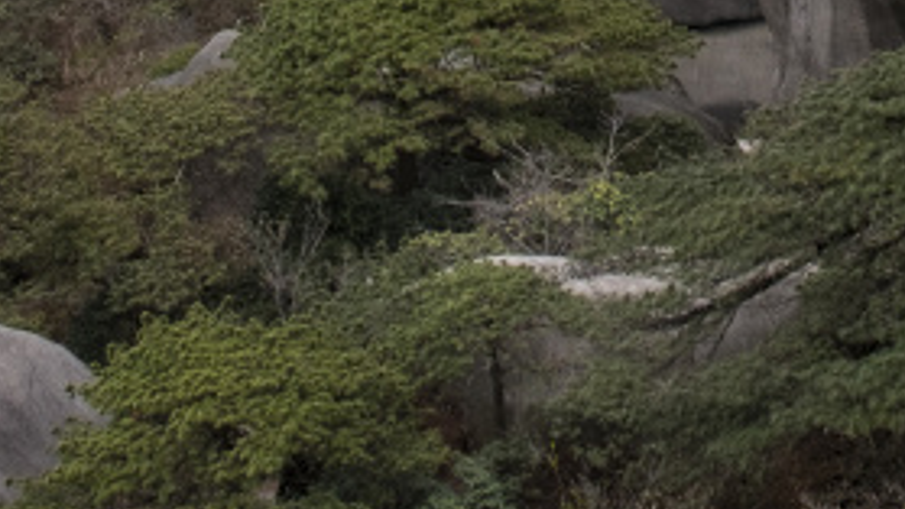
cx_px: 714
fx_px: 2592
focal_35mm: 108
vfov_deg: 10.4
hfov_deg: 19.6
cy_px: -460
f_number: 4
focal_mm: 16
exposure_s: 1/250
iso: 250
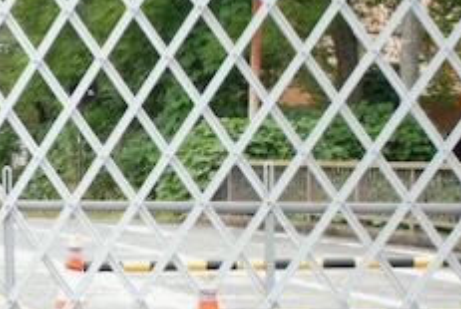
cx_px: -164
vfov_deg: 7.5
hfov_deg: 10.9
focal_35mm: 183
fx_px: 2348
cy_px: 211
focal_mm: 44
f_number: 5.6
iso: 400
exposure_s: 1/125
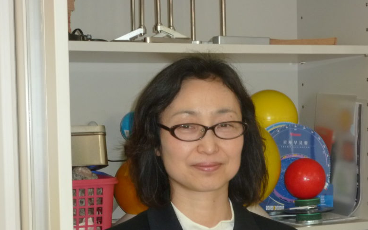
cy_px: 179
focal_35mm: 94
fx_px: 943
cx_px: 212
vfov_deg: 13.9
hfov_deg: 22.1
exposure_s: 1/30
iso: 200
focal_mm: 11
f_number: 4.1
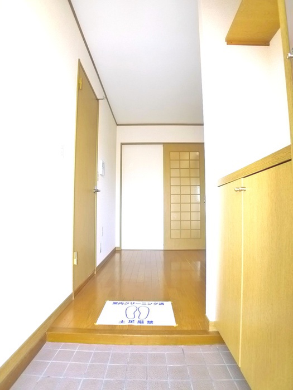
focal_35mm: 24
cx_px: 146
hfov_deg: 56.8
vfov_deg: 71.6
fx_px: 271
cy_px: 195
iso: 400
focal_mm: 5.1
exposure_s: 1/80
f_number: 2
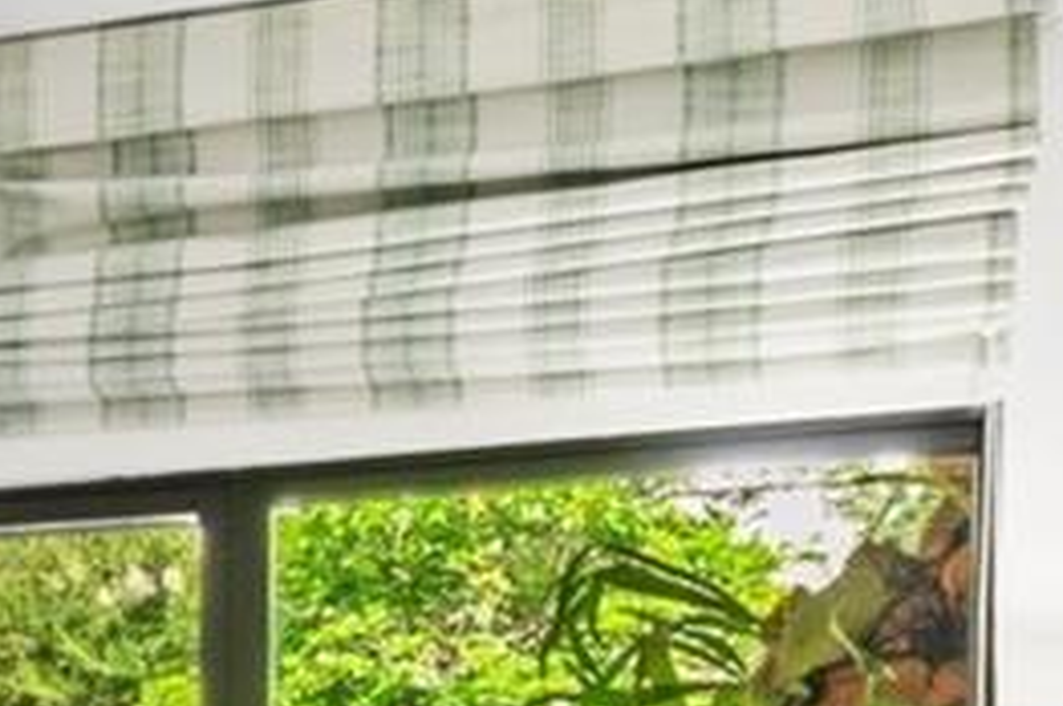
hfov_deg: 15.3
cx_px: -1144
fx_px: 3067
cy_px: 1162
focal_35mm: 104
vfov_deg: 12.3
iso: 200
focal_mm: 17
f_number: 8
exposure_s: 1/2.5
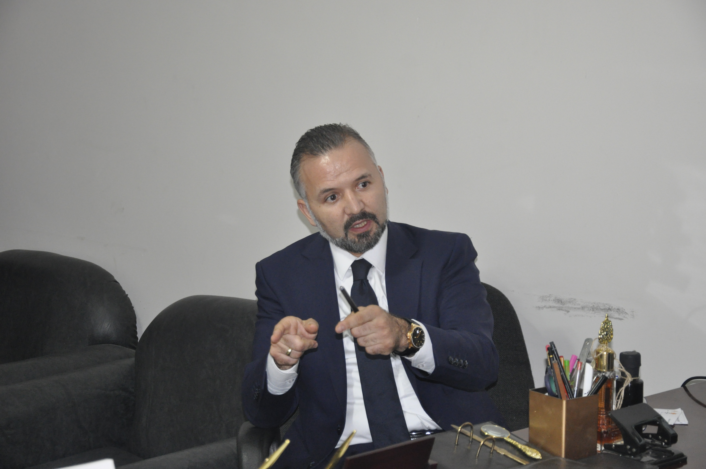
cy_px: 234
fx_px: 1469
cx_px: 353
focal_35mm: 75
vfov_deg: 18.1
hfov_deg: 27.0
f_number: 5
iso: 1600
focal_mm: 50
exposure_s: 1/125
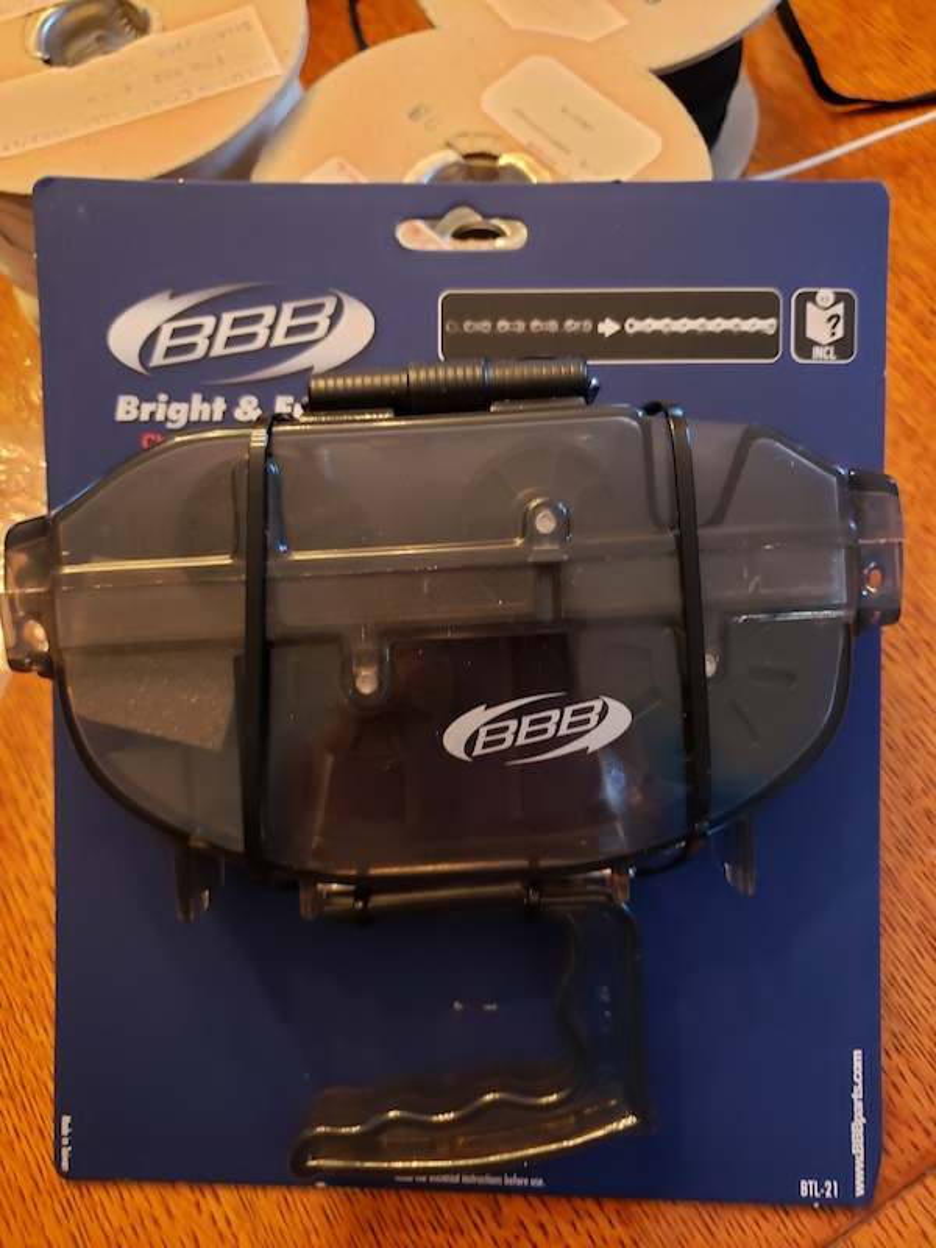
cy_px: 624
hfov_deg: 53.1
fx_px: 937
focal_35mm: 26
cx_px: 468
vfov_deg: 67.3
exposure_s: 1/13
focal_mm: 4.3
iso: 250
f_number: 1.5
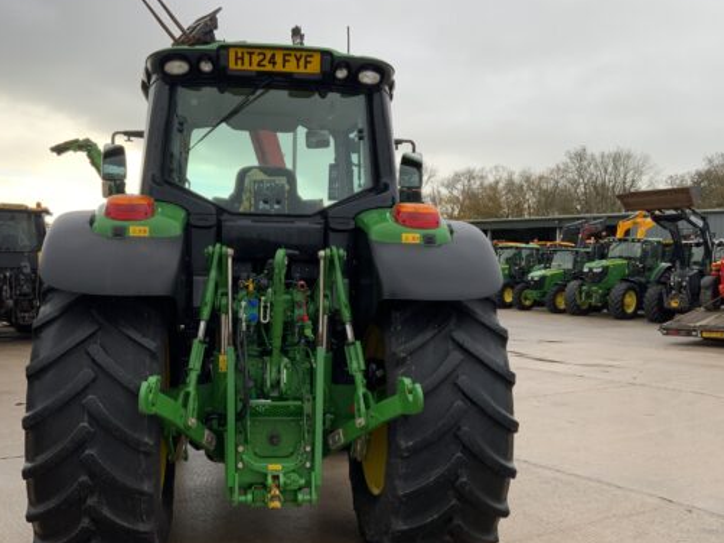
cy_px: 302
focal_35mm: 37
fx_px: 773
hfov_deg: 50.0
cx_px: 309
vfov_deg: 38.6
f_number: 1.8
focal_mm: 3
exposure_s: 1/172
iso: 16
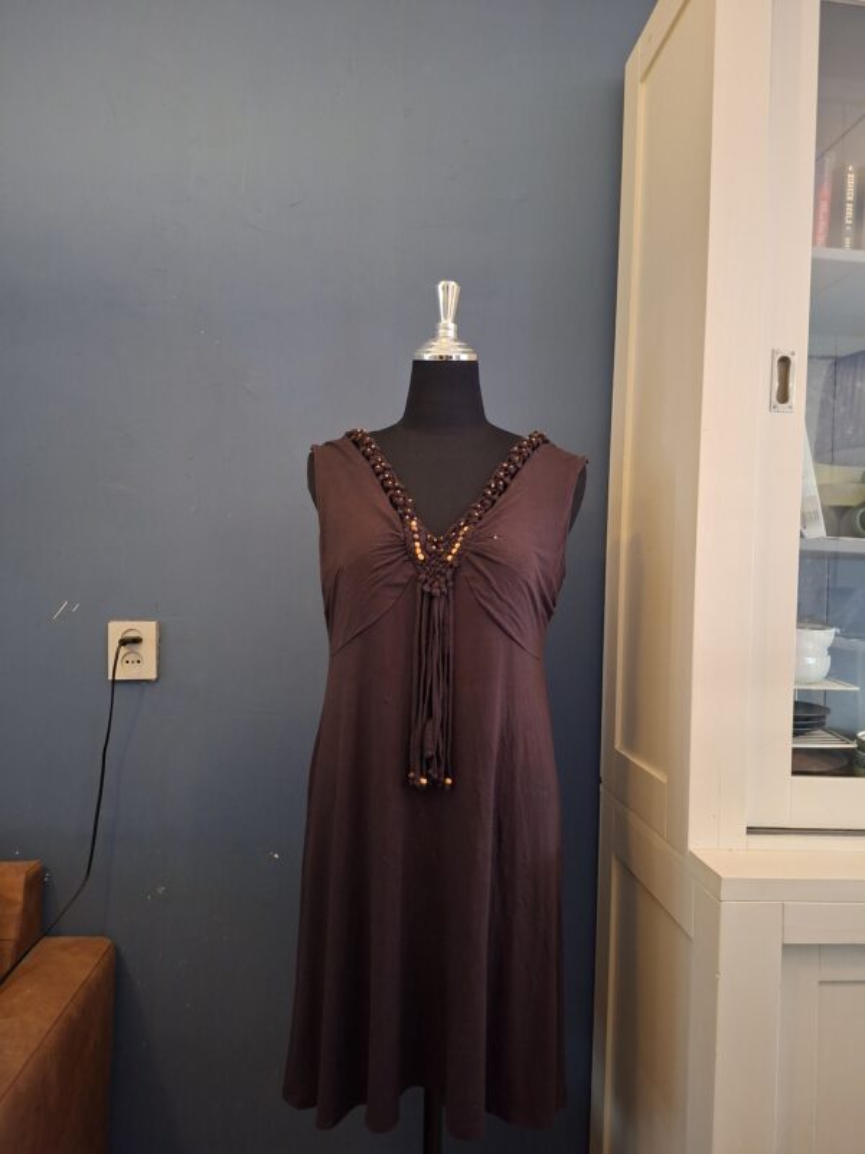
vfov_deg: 73.9
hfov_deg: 58.9
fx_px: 766
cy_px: 577
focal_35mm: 23
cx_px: 432
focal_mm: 5.54
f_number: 1.8
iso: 640
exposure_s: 1/25
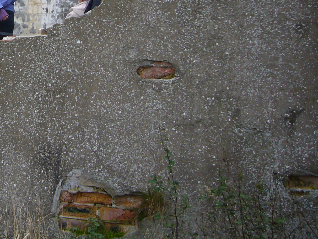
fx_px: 597
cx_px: -48
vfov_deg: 22.0
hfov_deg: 26.9
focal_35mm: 65
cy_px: 17
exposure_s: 1/100
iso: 80
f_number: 2.8
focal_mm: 4.6
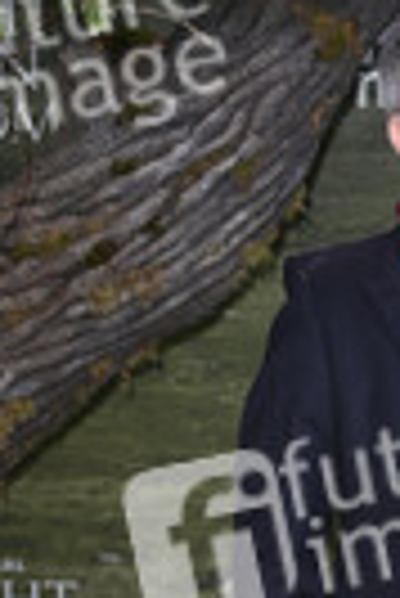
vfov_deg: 12.1
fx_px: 2743
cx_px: 485
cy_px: 742
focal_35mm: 165
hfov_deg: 8.3
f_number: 5.6
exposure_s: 1/250
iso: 640
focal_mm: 55
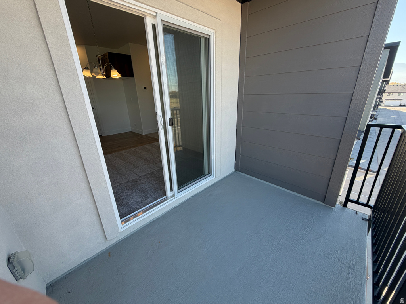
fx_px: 164
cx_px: 203
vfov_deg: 85.7
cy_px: 152
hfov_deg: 102.1
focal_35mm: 14
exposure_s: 1/217
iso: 40
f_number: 2.2
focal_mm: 2.22
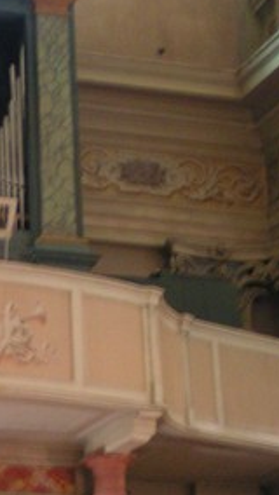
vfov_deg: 16.7
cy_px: 423
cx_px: -106
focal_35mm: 127
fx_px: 1668
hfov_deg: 9.4
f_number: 3.2
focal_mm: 8.3
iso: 200
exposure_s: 1/3
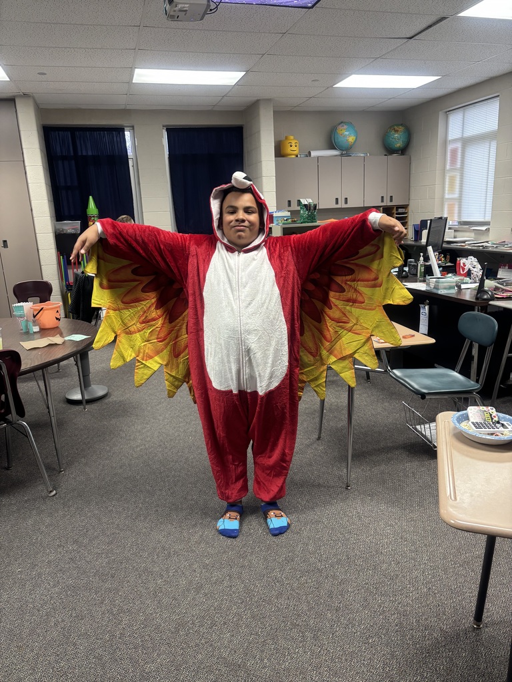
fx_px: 513
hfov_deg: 53.1
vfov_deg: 67.3
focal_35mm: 26
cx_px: 256
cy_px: 341
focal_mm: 5.96
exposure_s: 1/60
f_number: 1.6
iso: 160
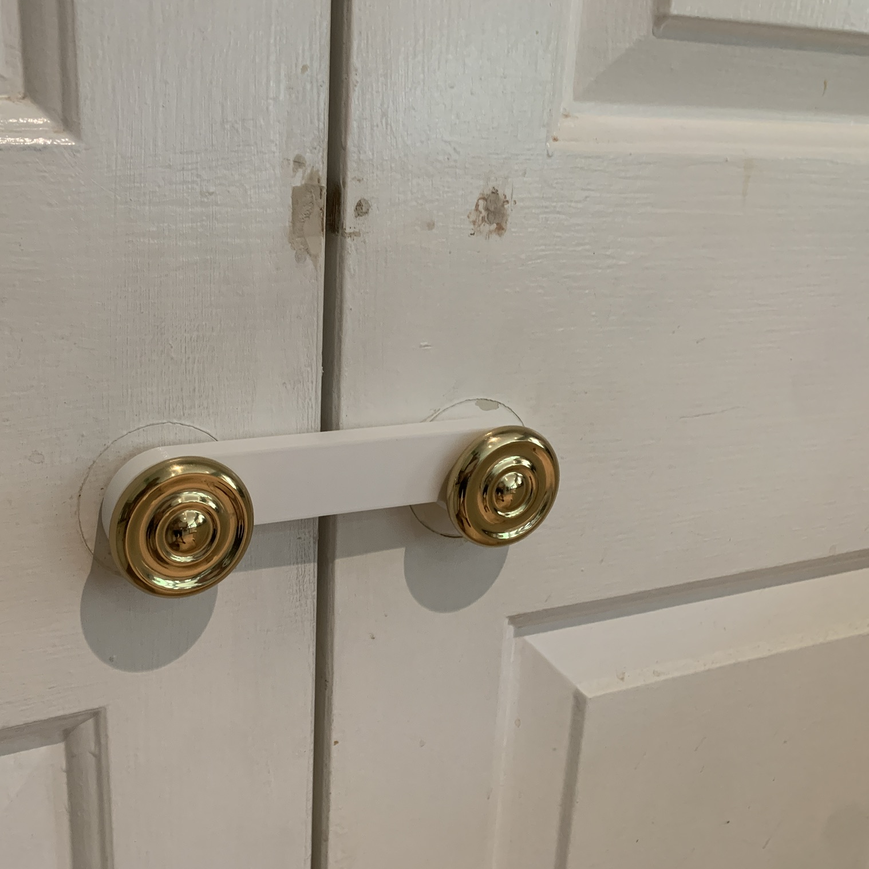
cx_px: 293
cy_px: 438
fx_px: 880
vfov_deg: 52.5
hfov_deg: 51.6
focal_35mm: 31
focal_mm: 4.25
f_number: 1.8
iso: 250
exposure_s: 1/60
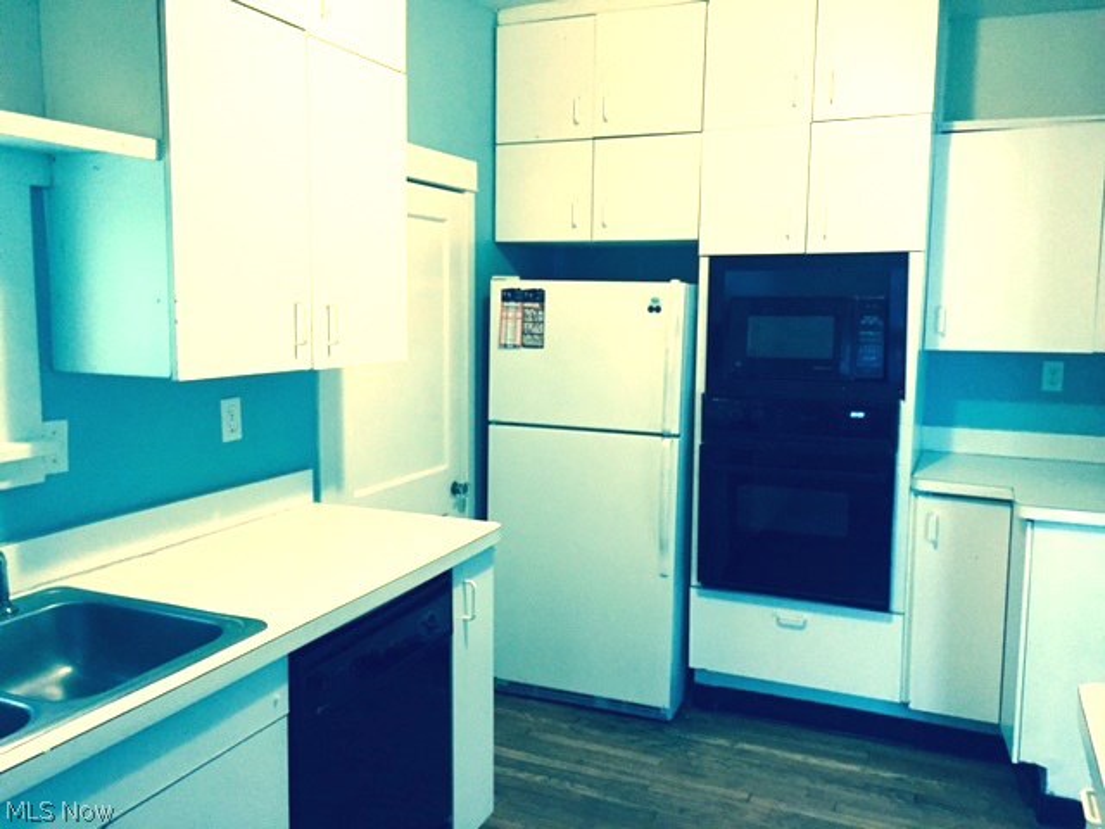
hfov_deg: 61.7
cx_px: 552
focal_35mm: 29
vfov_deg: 48.2
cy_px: 414
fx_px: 926
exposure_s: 1/30
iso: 250
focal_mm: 4.15
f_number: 2.2
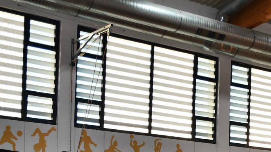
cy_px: 204
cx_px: 264
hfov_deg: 23.5
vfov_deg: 13.3
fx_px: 625
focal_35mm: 87
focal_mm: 23
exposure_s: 1/125
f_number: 3.8
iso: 280
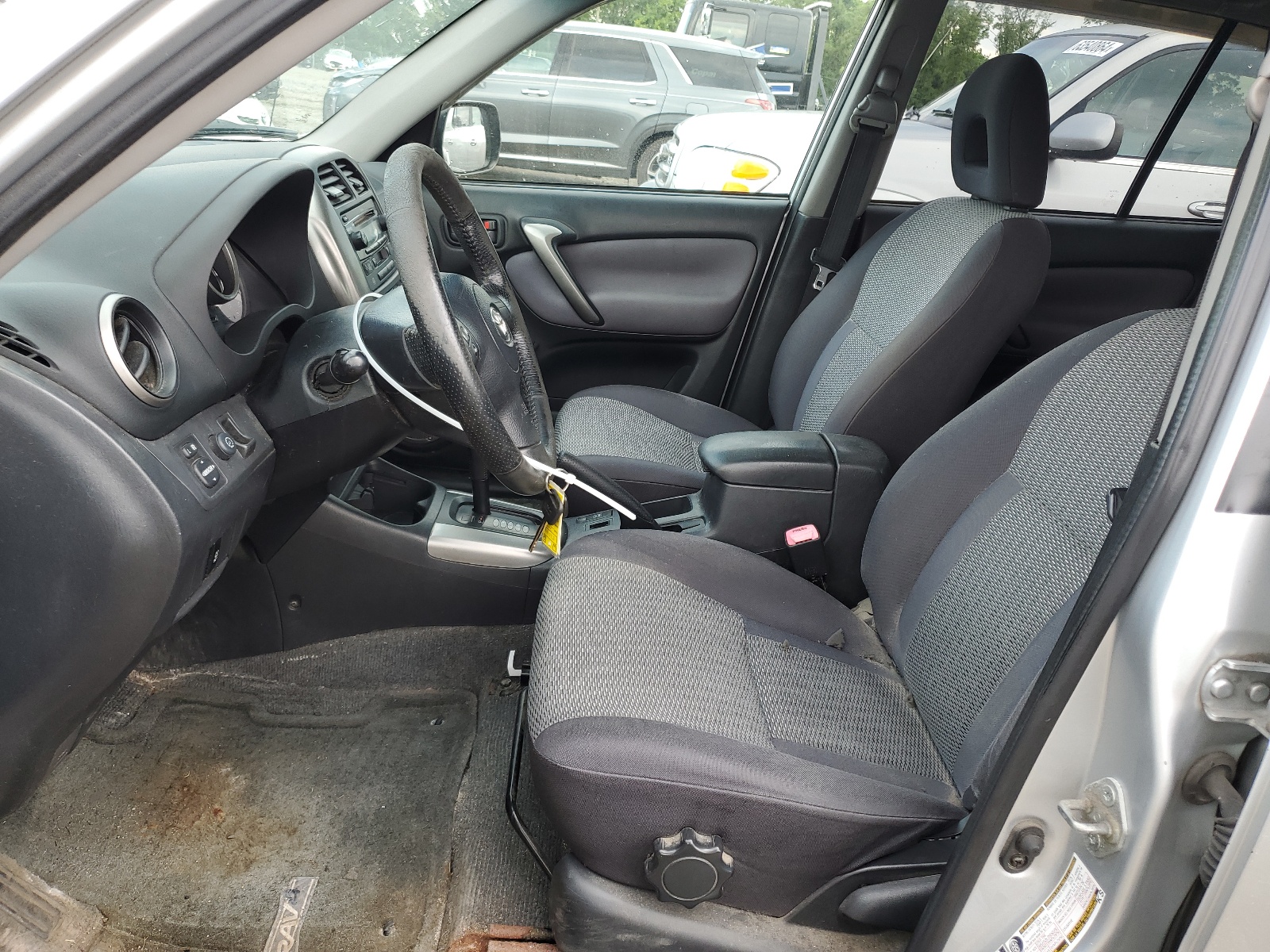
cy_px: 476
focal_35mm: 26
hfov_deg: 67.3
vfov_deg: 53.1
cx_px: 635
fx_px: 954
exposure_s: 1/196
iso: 50
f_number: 1.5
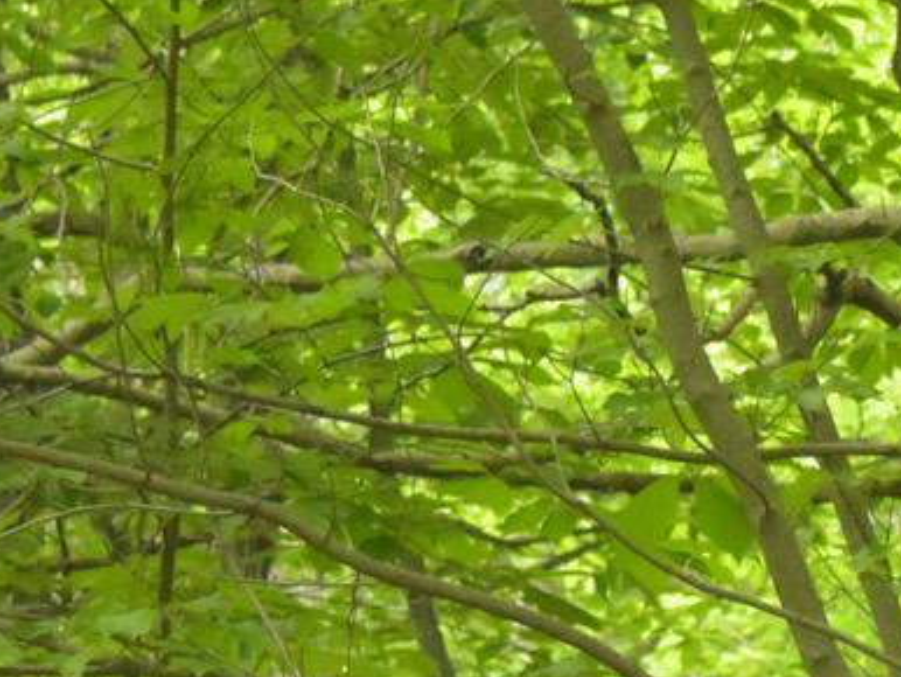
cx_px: 1681
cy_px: 1045
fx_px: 10953
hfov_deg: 4.7
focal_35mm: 421
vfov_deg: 3.5
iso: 5600
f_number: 5.6
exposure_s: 1/125
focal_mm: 55
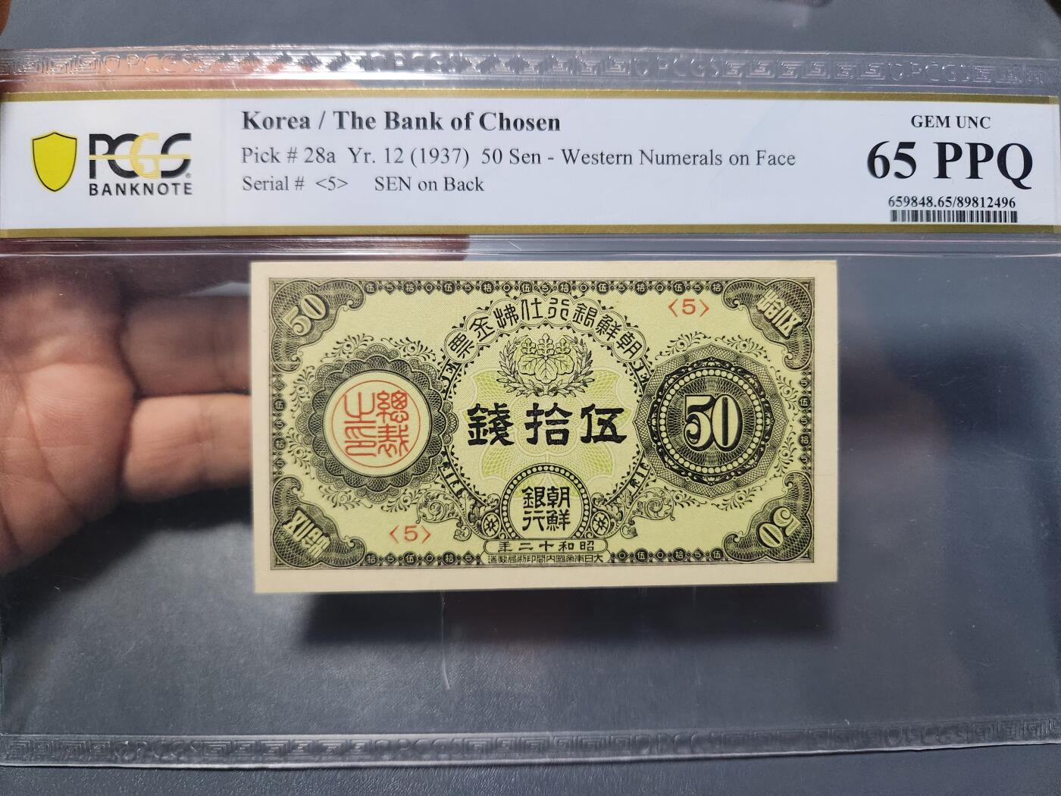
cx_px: 530
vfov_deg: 58.9
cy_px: 398
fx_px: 705
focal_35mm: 23
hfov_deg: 73.9
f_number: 1.8
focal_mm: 5.4
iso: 800
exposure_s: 1/100
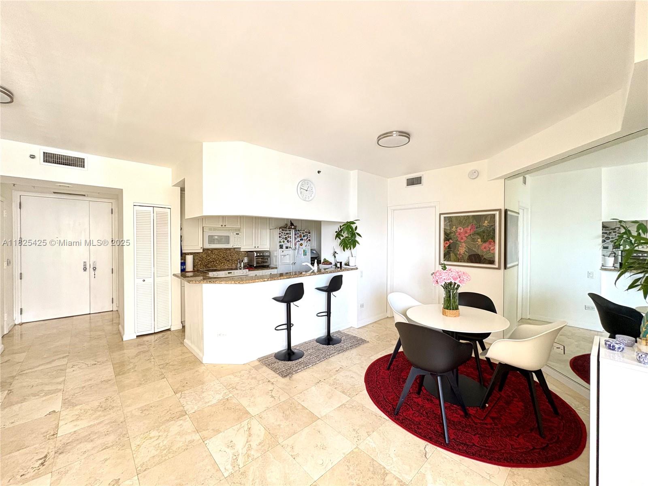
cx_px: 324
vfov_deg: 85.7
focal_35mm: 14
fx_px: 262
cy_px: 243
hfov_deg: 102.1
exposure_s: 1/69
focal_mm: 2.22
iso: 250
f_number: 2.2
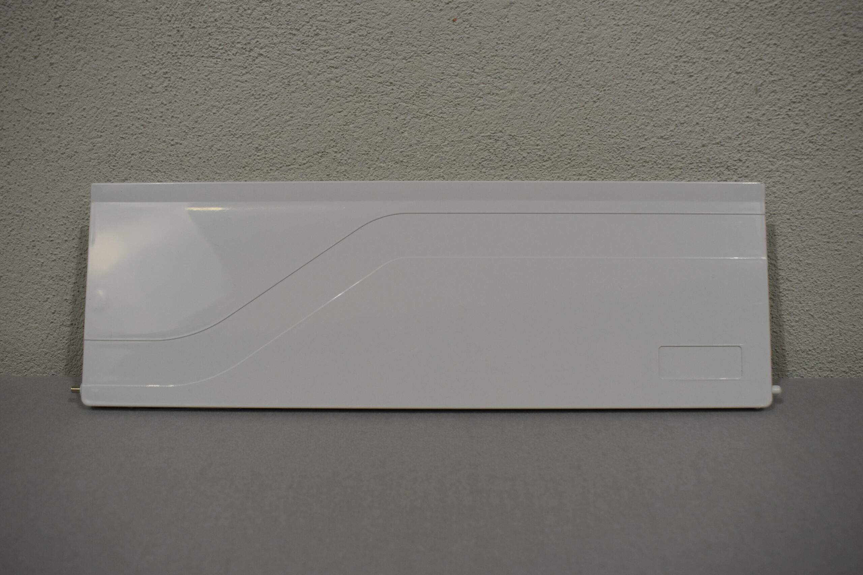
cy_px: 288
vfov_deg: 38.4
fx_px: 827
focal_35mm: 34
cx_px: 432
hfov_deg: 55.1
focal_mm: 23
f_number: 5.6
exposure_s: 1/250
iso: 360
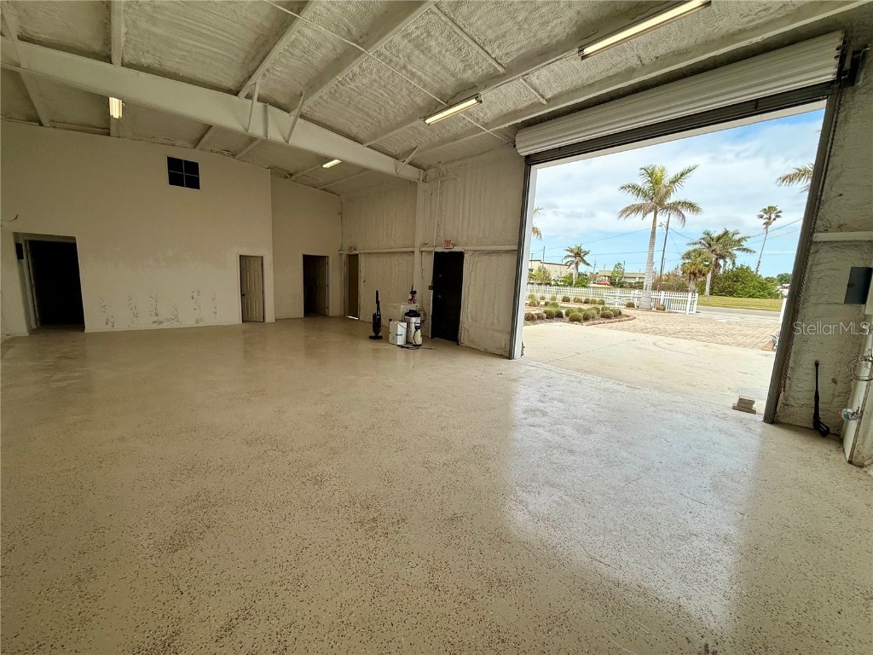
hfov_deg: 102.1
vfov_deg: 85.7
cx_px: 436
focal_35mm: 14
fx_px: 353
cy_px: 328
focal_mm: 2.22
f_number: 2.2
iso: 64
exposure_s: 1/876
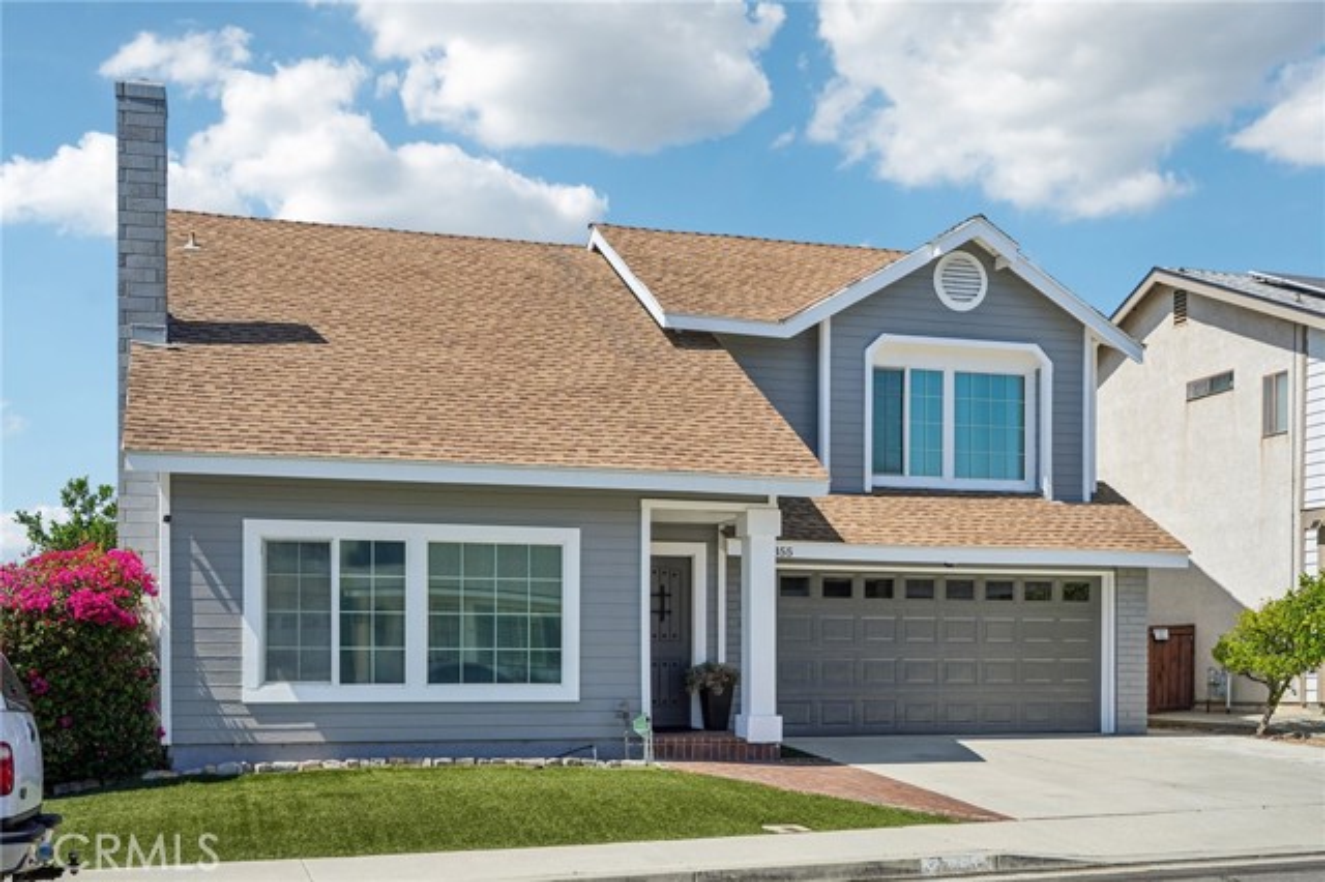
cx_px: 662
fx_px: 1398
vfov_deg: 35.0
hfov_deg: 50.7
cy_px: 441
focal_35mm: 38
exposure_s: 1/500
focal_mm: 38
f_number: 8
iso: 125
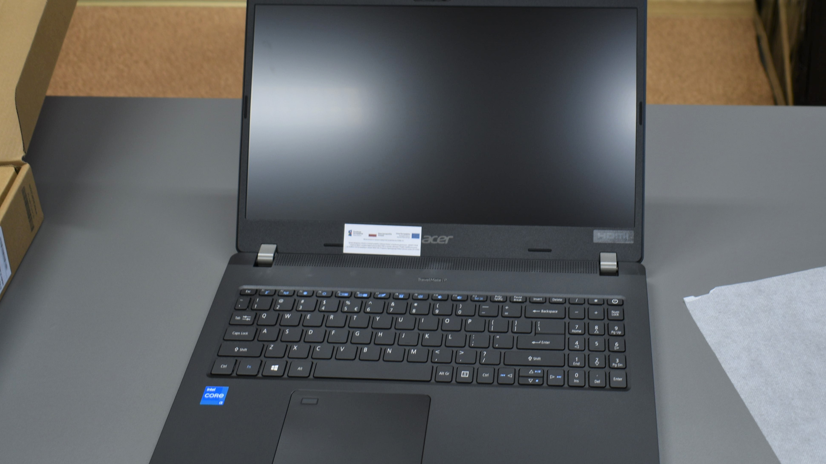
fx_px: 701
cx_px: 420
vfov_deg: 36.6
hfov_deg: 61.0
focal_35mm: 32
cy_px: 255
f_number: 3.8
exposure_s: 1/13
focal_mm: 20
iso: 100
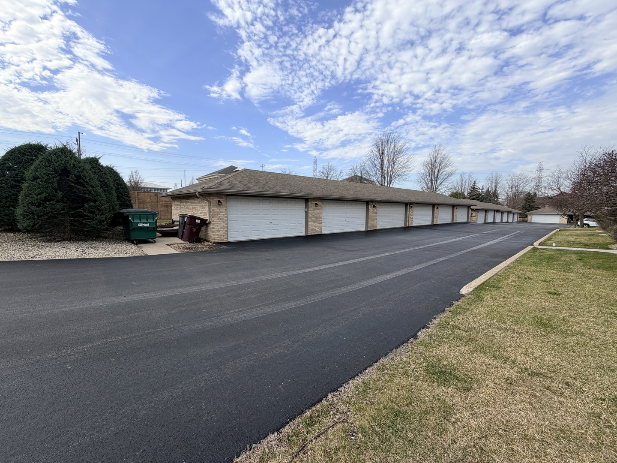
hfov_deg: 102.1
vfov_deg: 85.7
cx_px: 308
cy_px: 232
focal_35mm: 14
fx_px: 250
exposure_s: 1/770
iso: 20
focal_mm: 2.22
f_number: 2.2
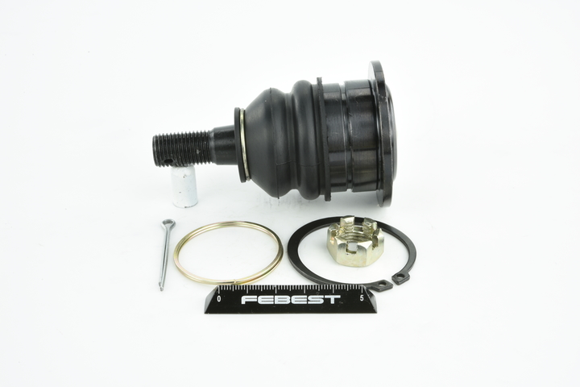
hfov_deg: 33.4
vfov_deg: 22.6
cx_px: 290
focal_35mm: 60
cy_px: 194
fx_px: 967
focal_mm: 60
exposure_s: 1/2
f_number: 29
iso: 64
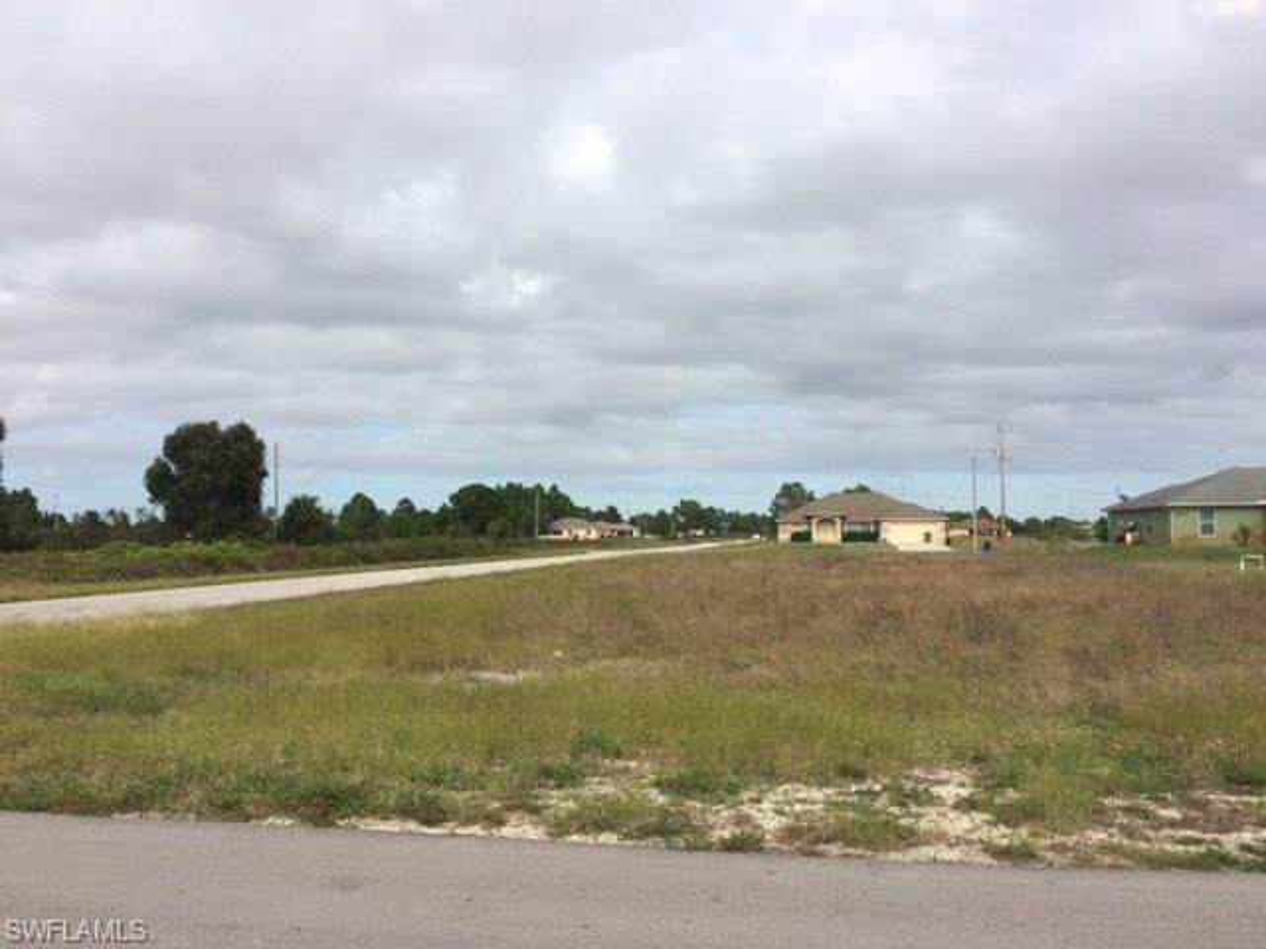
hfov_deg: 61.7
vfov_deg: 48.2
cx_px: 633
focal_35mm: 29
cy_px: 474
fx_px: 1061
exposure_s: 1/2933
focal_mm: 4.15
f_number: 2.2
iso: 32
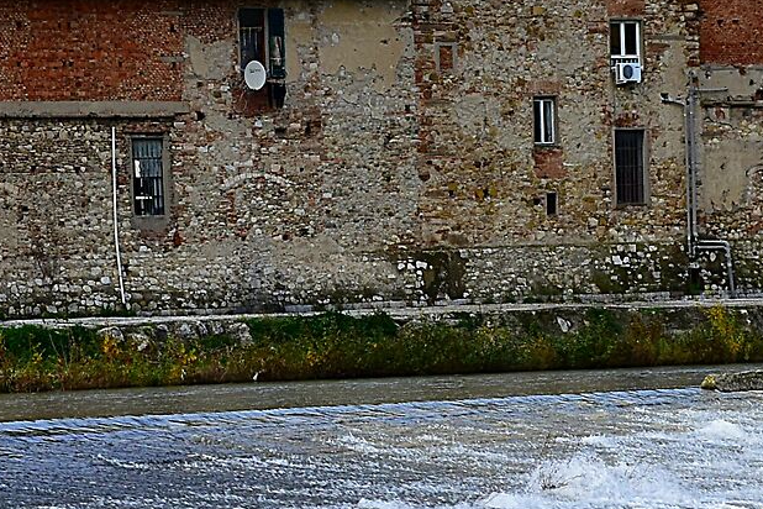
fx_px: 6909
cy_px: 778
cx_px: 542
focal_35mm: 326
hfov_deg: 6.3
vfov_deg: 4.2
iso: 200
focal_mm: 56
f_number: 11
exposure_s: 1/100
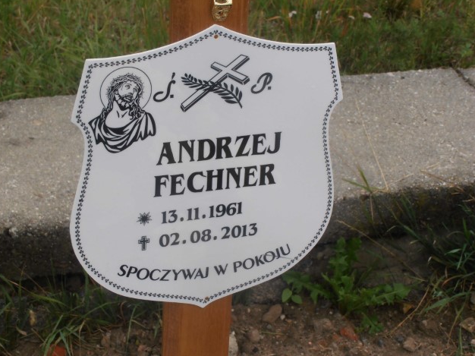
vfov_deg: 16.4
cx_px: 233
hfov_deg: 21.8
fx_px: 1235
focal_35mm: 90
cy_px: 175
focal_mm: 15.51
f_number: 13
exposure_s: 1/80
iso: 80
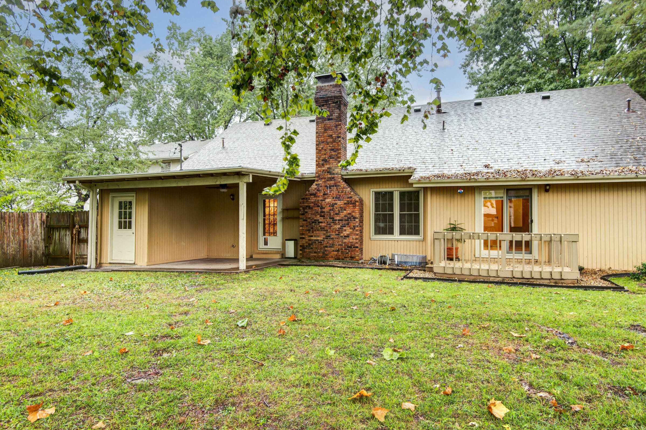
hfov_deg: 83.7
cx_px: 357
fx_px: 359
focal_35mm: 20
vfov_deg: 61.9
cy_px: 209
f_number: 6.3
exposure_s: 1/4
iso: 100
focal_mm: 16
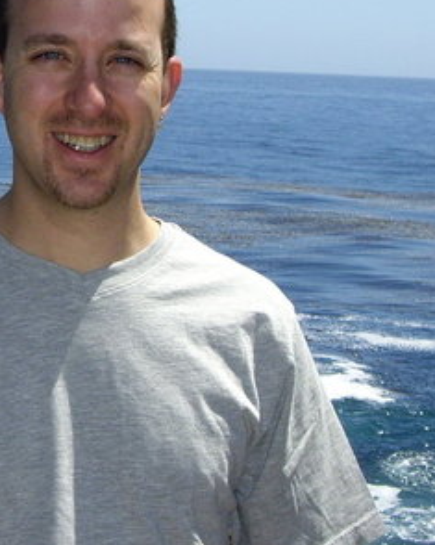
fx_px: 1884
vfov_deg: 16.4
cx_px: -61
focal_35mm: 117
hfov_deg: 12.9
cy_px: 135
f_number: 5.2
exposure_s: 1/640
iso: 100
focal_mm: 9
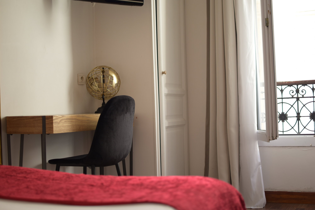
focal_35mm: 52
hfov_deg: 37.8
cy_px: 105
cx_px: 158
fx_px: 460
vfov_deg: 25.8
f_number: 2
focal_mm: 35
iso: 200
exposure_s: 1/250
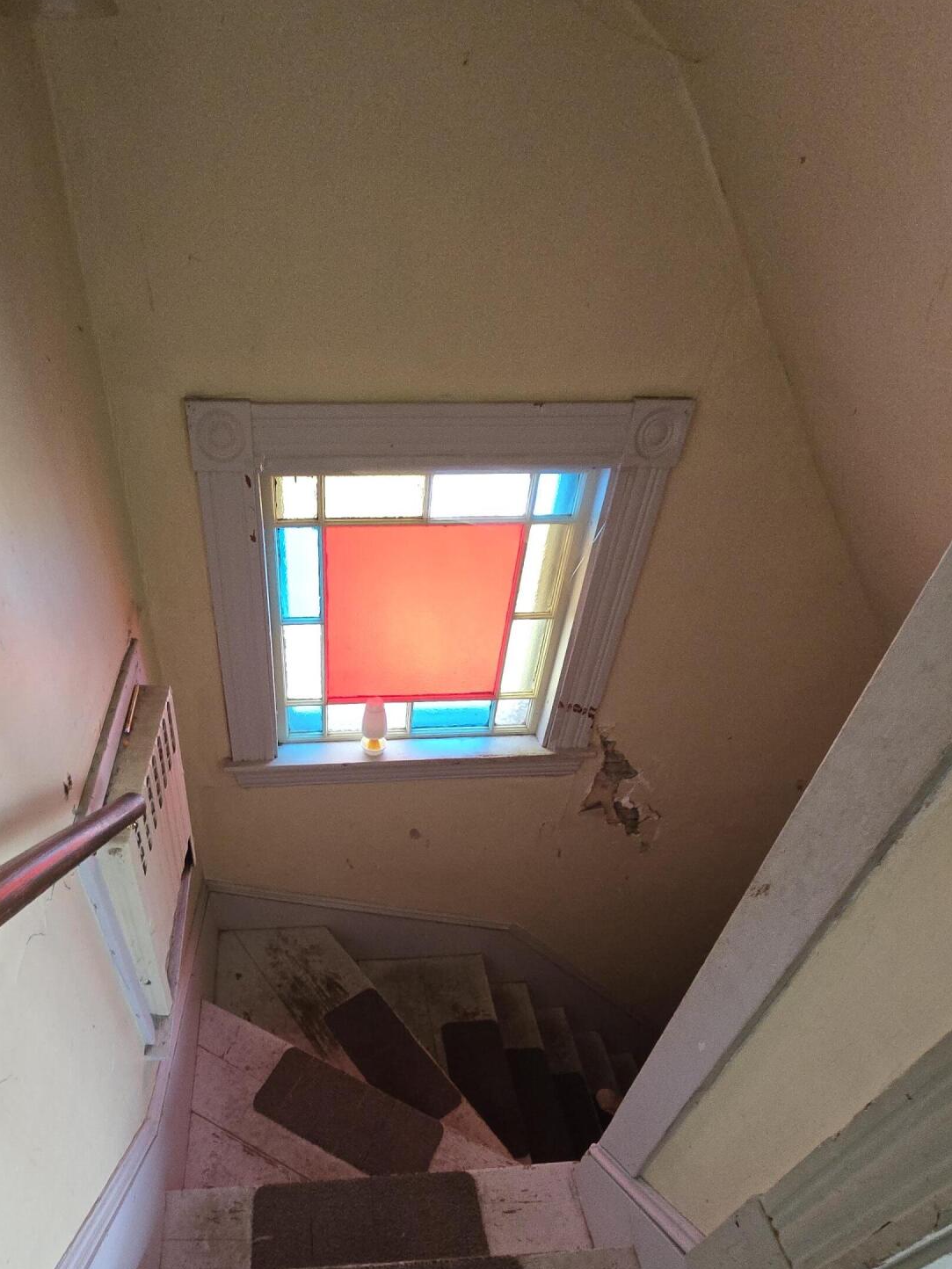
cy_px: 843
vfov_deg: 84.8
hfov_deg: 69.9
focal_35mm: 18
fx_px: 660
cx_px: 332
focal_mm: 2.2
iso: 320
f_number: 2.2
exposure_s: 1/60
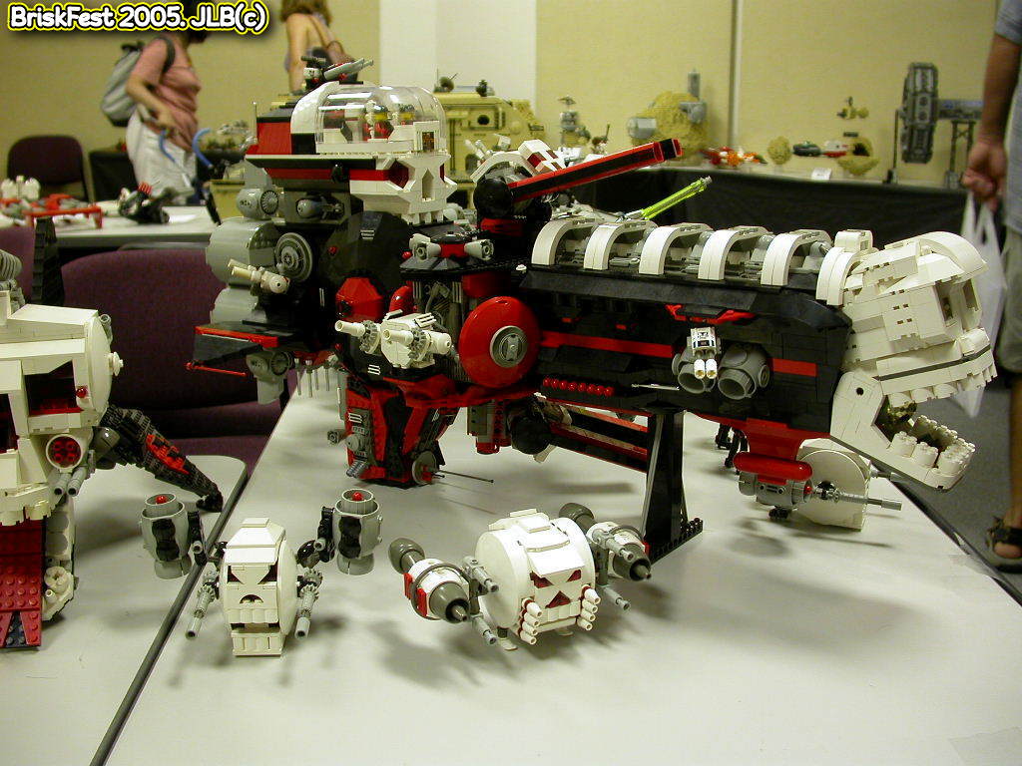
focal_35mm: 38
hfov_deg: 49.0
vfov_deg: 37.7
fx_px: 1122
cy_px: 383
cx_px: 511
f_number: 2.6
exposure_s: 1/14.3
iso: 100
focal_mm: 7.85
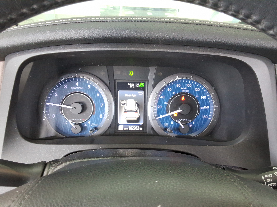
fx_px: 224
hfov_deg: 63.4
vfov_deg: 49.7
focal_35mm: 28
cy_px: 104
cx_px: 138
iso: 151
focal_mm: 2.91
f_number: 1.9
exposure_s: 1/40
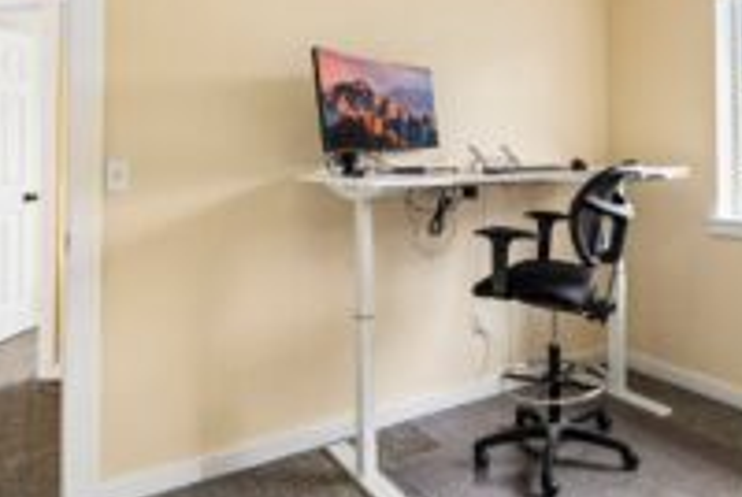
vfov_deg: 43.3
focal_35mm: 30
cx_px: 582
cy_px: 176
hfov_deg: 57.7
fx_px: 619
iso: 250
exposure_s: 1/10
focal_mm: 10
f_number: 9
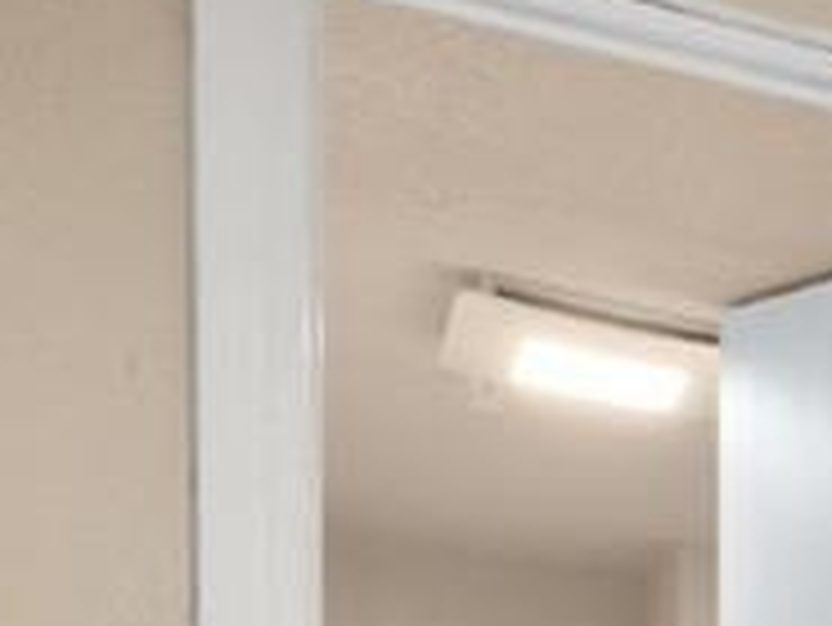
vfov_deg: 11.9
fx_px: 2622
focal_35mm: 109
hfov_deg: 11.4
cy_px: 1324
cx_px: 2438
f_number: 8
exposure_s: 1/3
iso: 640
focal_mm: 14
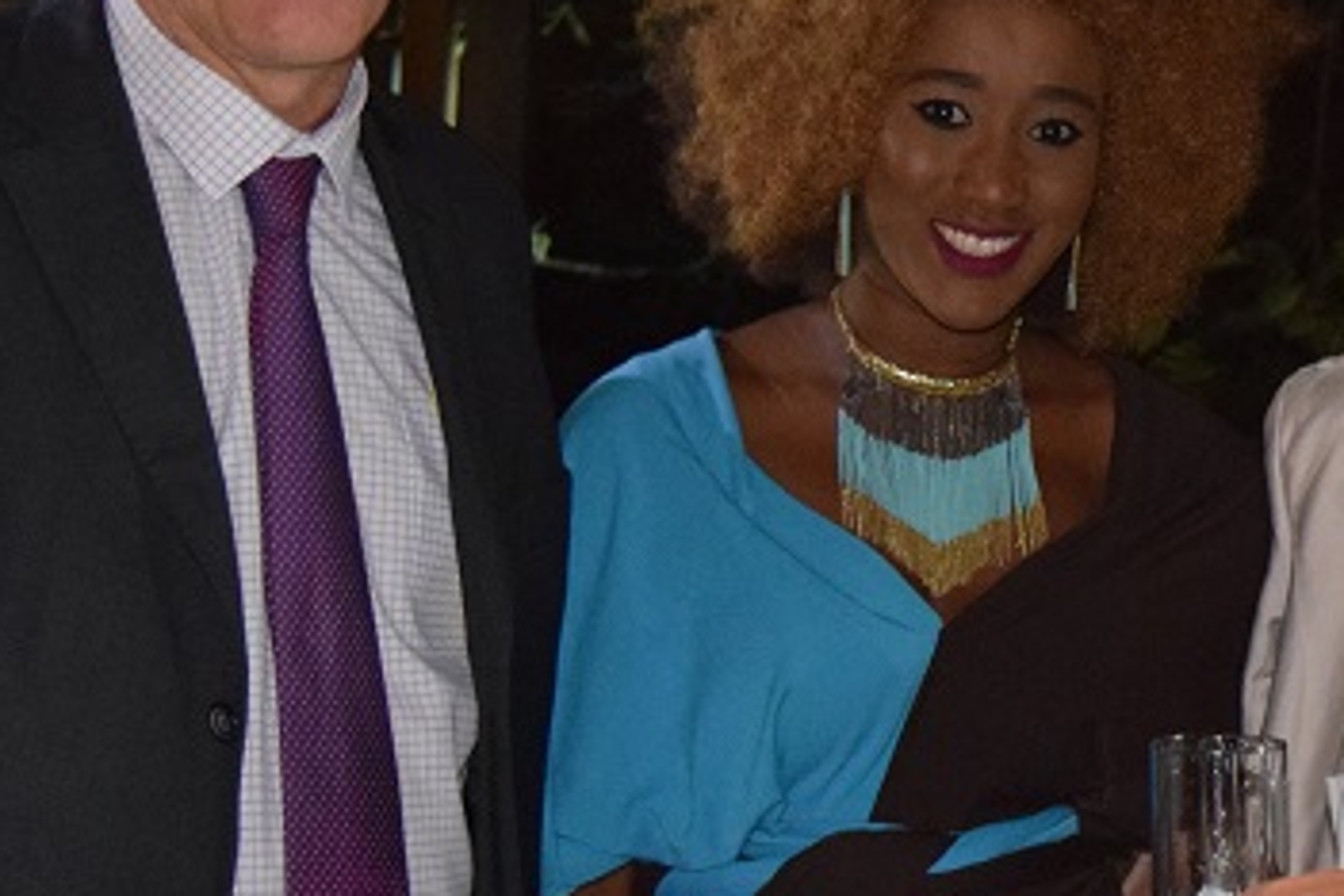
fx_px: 3509
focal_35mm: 94
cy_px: 467
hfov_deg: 20.7
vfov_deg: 14.6
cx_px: 1463
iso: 2800
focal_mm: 22
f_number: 3.8
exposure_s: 1/60
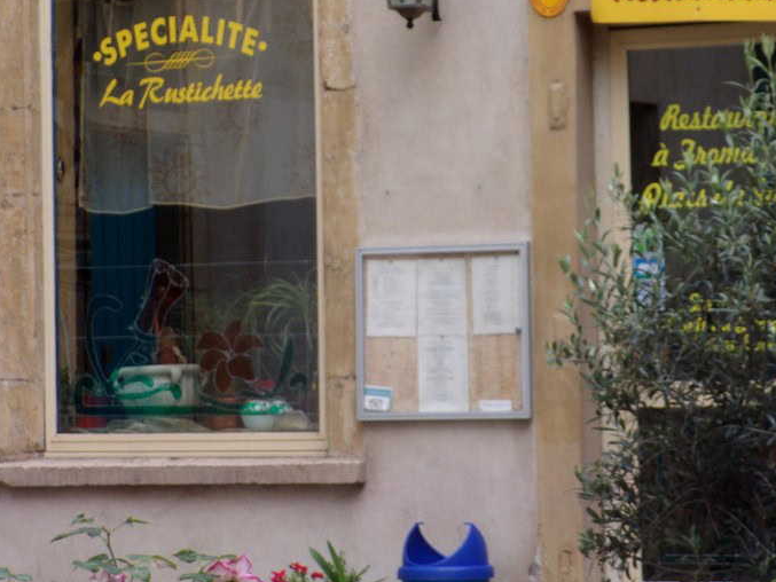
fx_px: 3901
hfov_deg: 11.4
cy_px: 171
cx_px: 437
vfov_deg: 8.5
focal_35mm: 174
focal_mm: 20.6
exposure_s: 1/105
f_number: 6.2
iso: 80
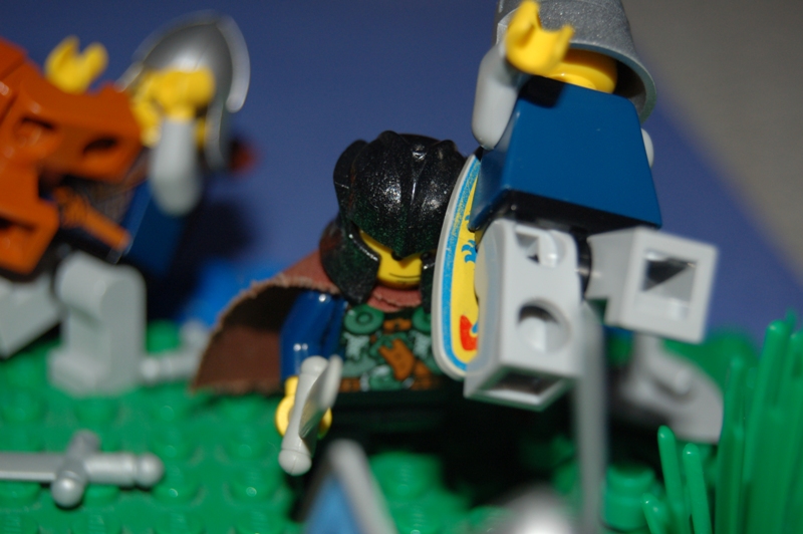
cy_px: 267
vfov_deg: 16.5
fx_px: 1839
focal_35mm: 82
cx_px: 402
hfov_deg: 24.6
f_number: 5.6
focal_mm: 55
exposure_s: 1/60
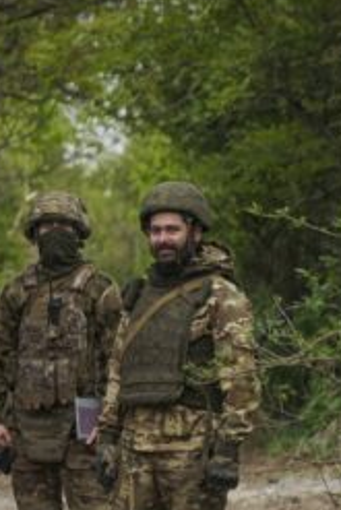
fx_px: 3859
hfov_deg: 5.0
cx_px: -29
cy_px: 342
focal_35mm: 272
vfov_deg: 7.6
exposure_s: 1/640
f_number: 2.8
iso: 640
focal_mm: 70
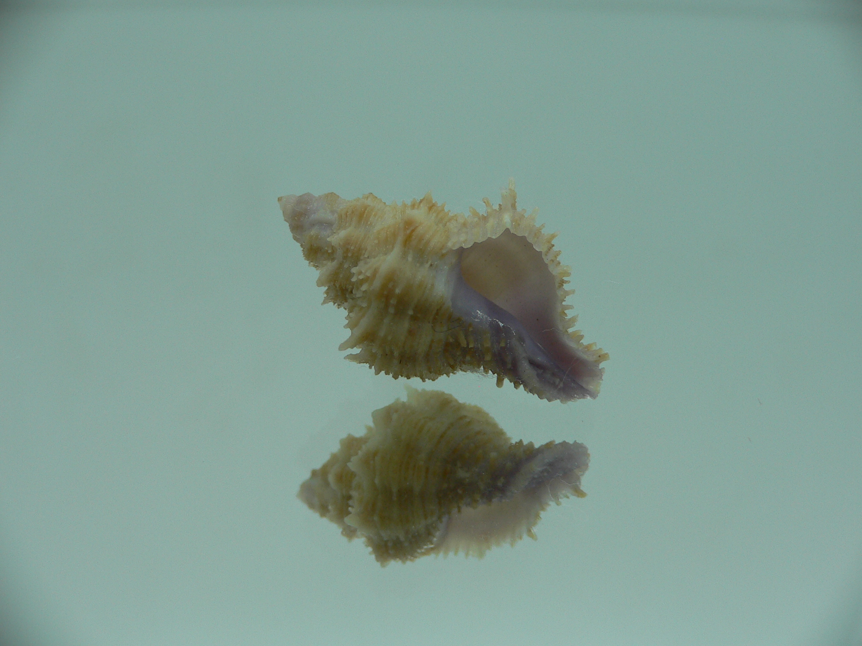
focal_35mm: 35
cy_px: 323
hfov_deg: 52.6
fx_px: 872
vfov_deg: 40.7
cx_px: 431
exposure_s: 1/80
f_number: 2.8
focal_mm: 4.6
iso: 80
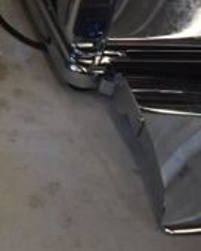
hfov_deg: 14.4
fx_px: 677
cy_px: -7
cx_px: -188
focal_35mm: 91
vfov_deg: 20.3
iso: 500
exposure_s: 1/250
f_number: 3.5
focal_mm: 18
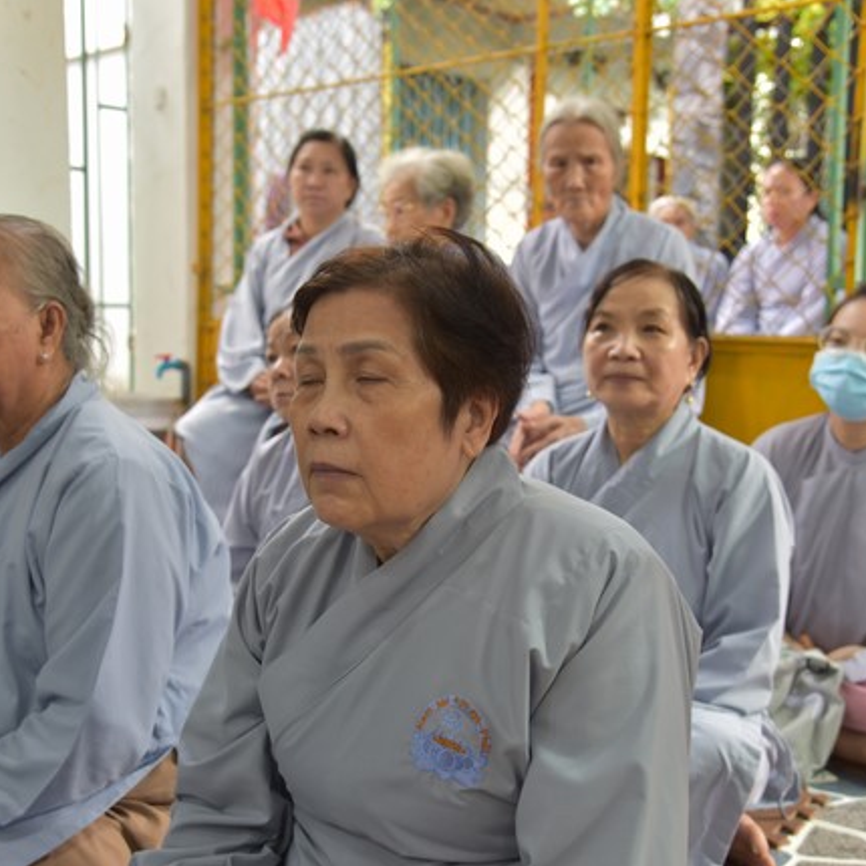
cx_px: 373
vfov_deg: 37.6
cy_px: 435
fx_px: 1274
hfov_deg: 37.5
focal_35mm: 45
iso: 400
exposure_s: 1/80
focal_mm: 35
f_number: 4.5
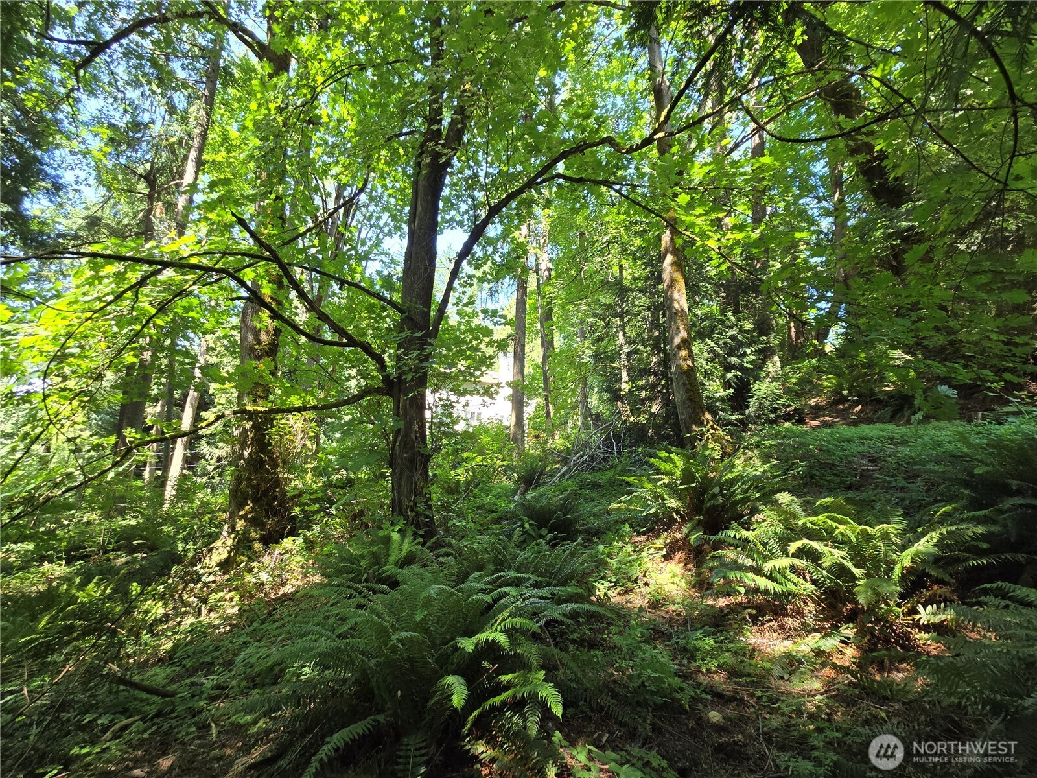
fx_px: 389
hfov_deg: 106.2
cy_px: 389
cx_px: 518
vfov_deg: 89.9
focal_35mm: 13
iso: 50
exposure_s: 1/60
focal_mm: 2.2
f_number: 2.2
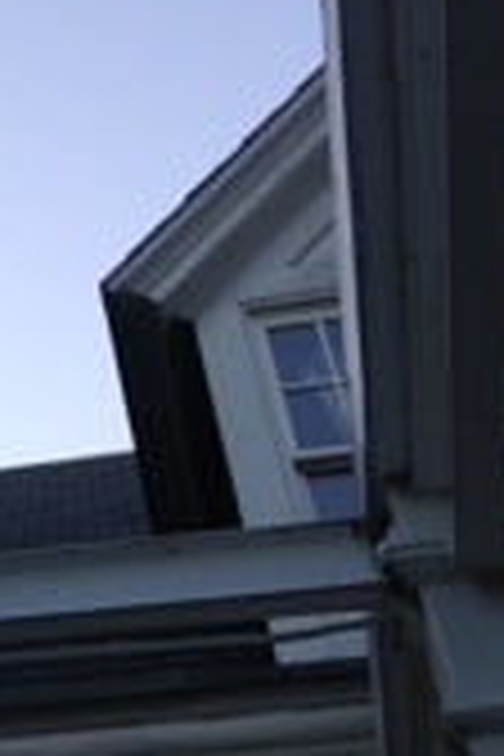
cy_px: 176
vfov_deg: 22.4
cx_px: -392
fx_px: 1890
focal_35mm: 90
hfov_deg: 13.6
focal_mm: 4.12
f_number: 2.4
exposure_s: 1/229
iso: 50
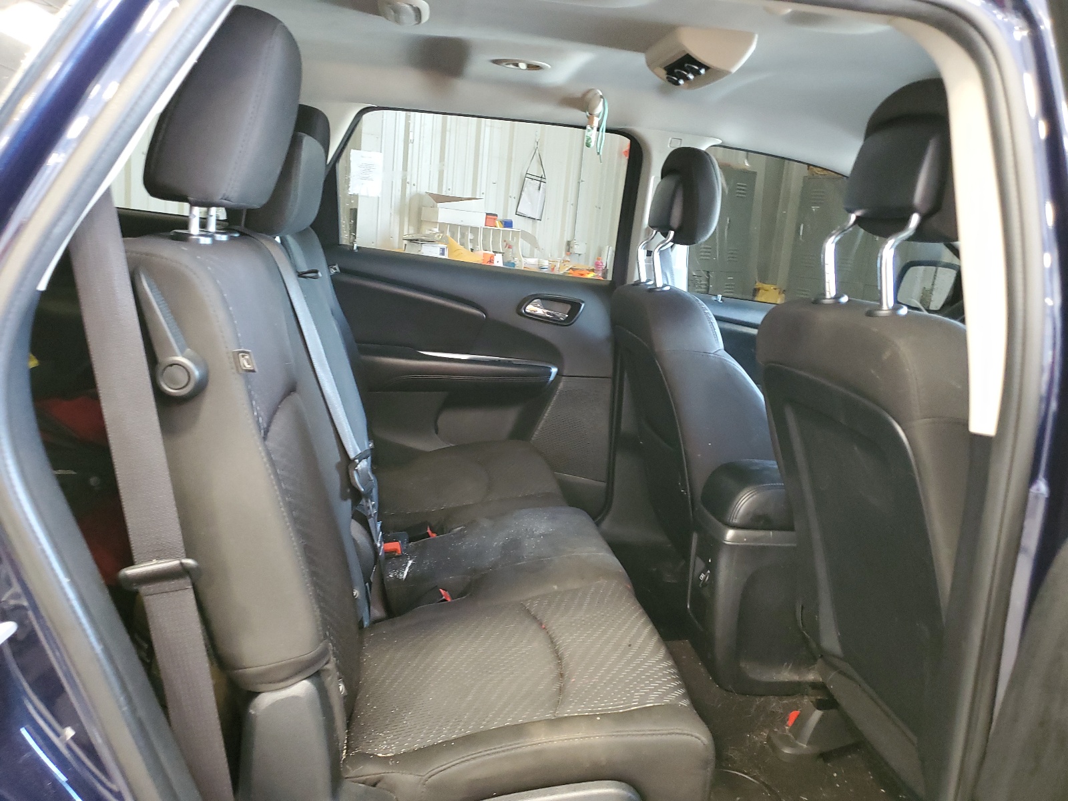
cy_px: 400
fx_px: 802
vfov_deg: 53.1
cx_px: 534
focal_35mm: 26
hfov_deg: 67.3
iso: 323
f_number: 1.5
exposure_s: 1/24
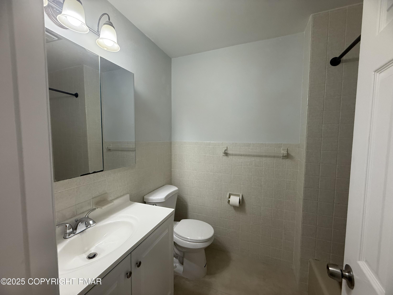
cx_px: 196
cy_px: 148
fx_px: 159
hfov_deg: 102.1
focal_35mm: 14
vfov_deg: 85.7
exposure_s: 1/120
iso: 200
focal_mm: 2.22
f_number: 2.2
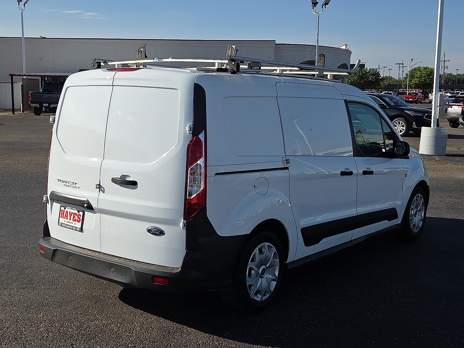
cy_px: 174
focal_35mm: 45
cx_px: 232
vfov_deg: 32.2
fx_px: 603
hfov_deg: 42.1
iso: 78
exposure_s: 1/10000
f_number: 1.8
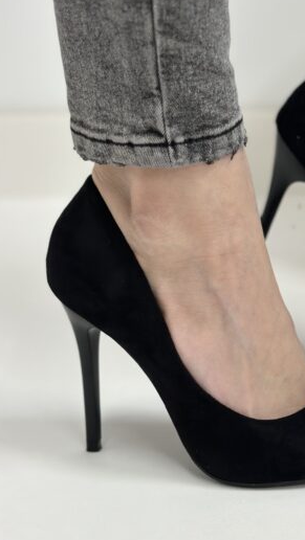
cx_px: 309
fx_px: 1162
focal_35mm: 81
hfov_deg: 14.7
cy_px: 204
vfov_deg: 26.1
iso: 125
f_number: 1.78
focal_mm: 6.86
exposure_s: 1/73
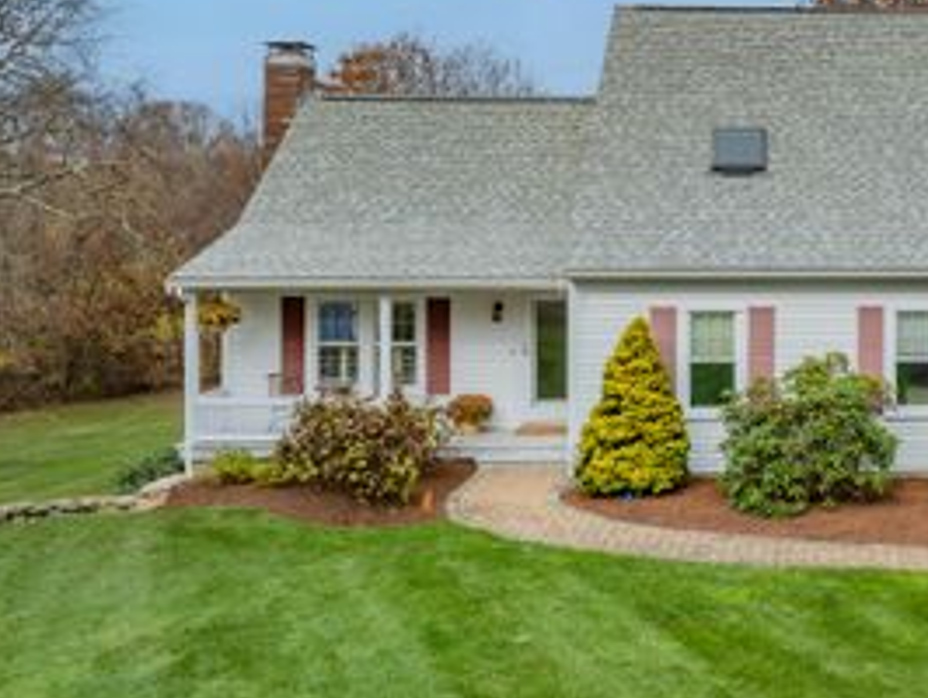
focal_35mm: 45
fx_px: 1207
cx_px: 862
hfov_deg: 38.7
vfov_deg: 31.9
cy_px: 209
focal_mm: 12.29
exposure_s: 1/320
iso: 200
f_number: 8
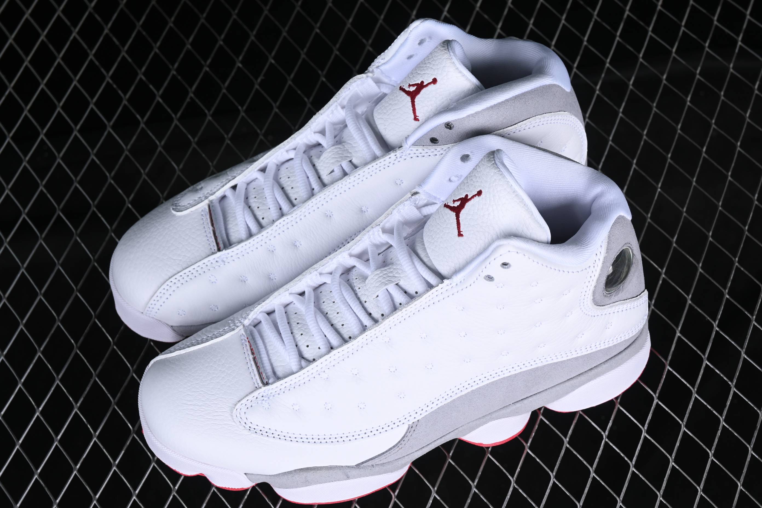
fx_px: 1587
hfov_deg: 27.0
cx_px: 381
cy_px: 254
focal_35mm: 75
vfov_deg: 18.2
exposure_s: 1/100
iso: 160
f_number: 8
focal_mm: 50
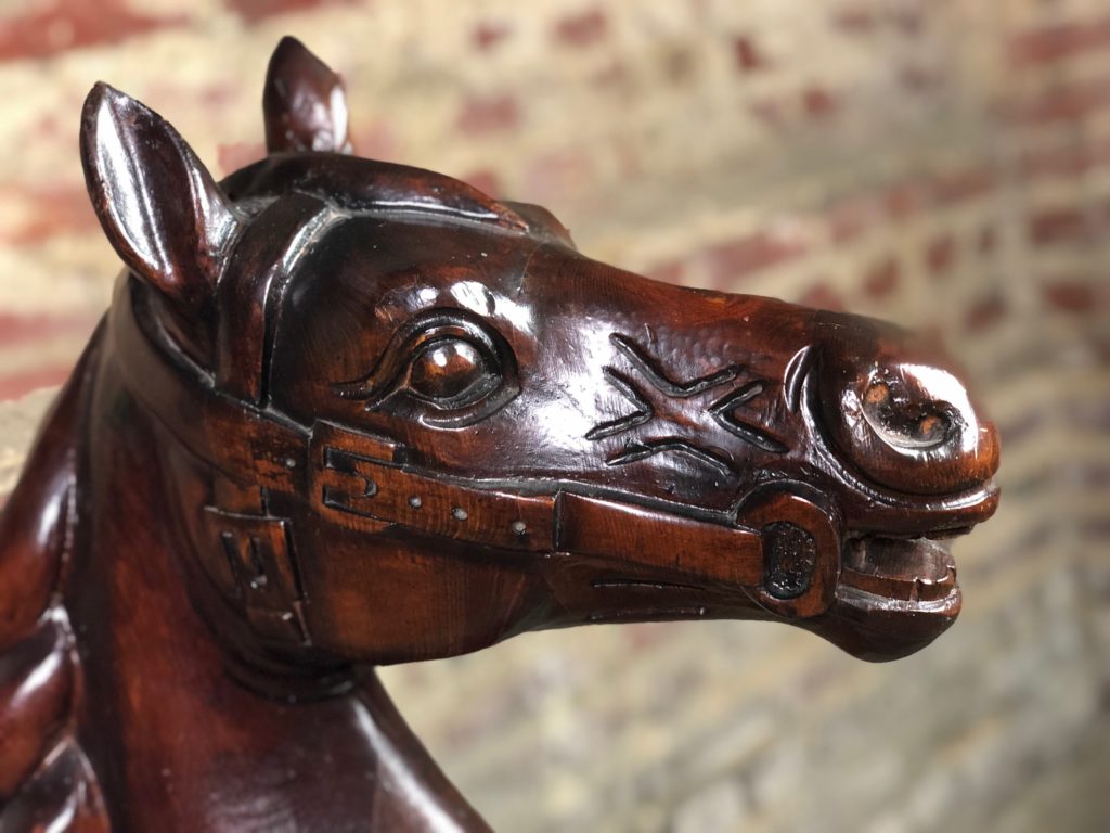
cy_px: 416
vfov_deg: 28.0
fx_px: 1667
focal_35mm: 52
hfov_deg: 36.8
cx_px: 555
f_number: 2.4
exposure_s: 1/20
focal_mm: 6
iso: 160
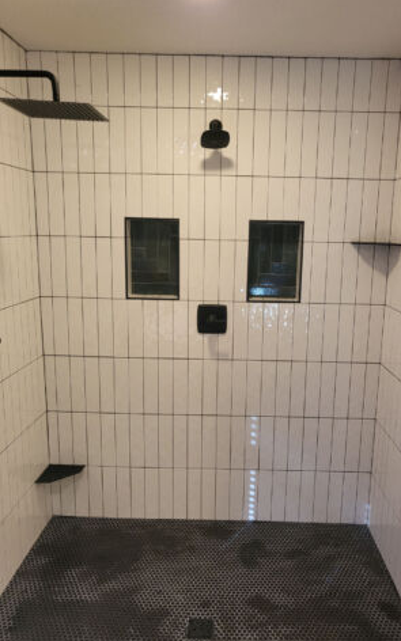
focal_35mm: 28
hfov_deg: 44.5
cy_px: 322
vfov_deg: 66.5
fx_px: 490
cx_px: 223
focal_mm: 4.2
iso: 200
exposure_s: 1/40
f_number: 1.8
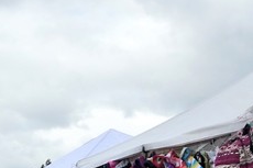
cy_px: 204
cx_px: 28
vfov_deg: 11.5
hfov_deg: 17.4
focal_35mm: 116
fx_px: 815
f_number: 6.1
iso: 125
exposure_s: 1/500
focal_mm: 4.5
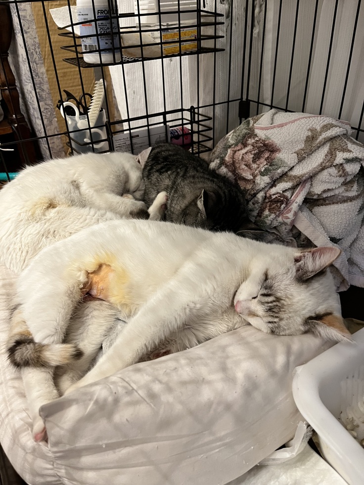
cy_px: 242
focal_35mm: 26
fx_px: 364
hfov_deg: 53.1
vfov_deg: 67.3
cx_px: 182
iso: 320
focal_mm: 5.1
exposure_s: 1/50
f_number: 1.6
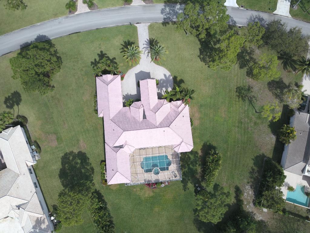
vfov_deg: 53.1
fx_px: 233
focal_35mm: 26
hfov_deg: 67.3
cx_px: 155
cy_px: 116
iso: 100
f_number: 2.2
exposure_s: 1/1623
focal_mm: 4.7
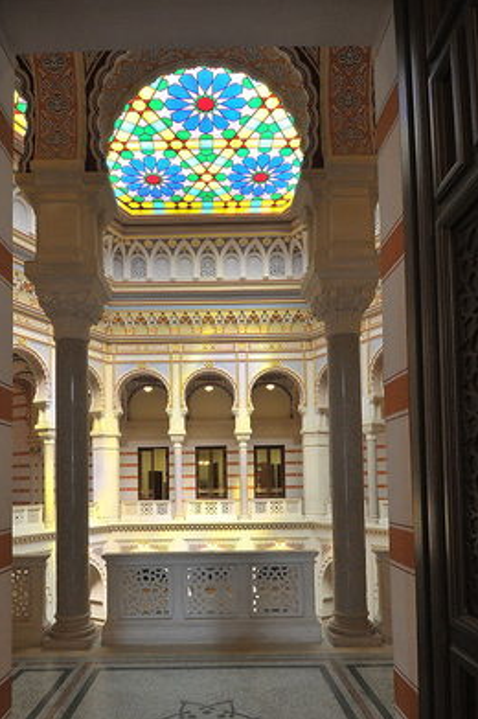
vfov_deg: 74.8
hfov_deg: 54.9
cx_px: 216
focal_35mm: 23
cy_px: 449
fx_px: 459
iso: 720
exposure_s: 1/40
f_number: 8
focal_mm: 10
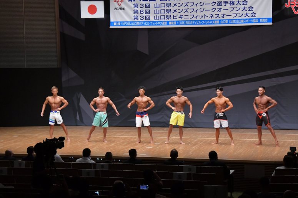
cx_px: 149
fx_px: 769
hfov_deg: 21.9
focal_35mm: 93
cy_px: 99
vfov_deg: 14.7
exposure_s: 1/400
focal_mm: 62
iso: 6400
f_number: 5.6
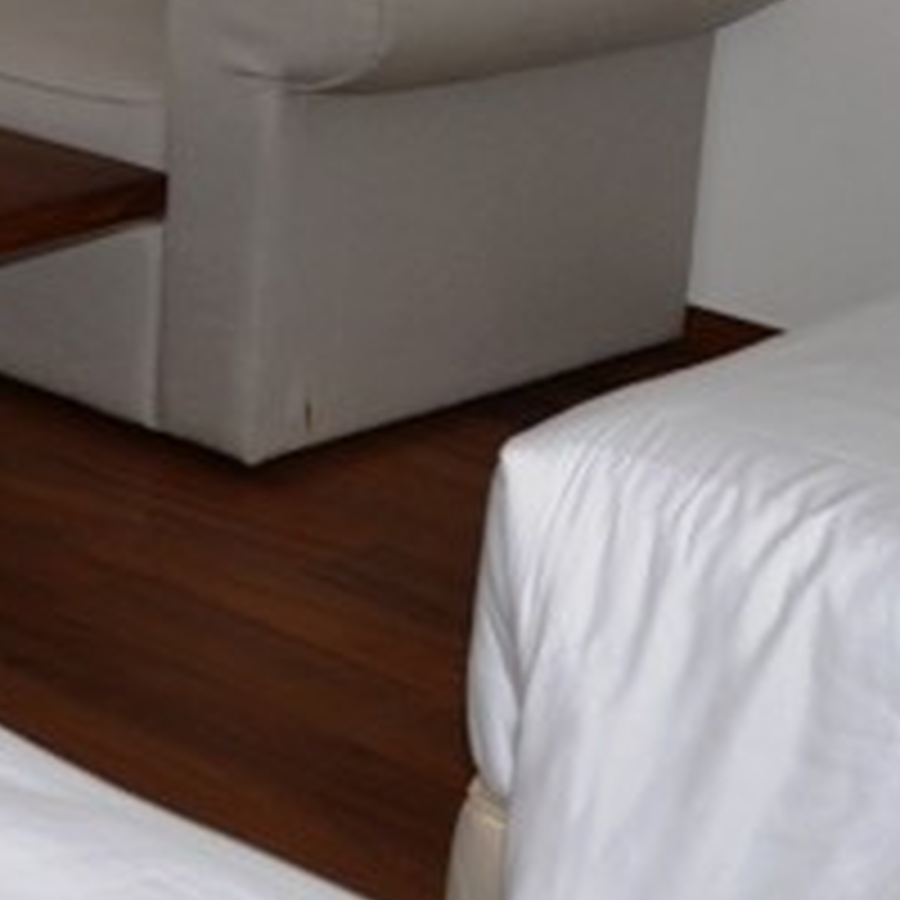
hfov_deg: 14.4
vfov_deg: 15.0
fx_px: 3294
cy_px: -212
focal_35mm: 112
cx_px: -486
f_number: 3.8
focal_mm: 22
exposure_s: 1/80
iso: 400
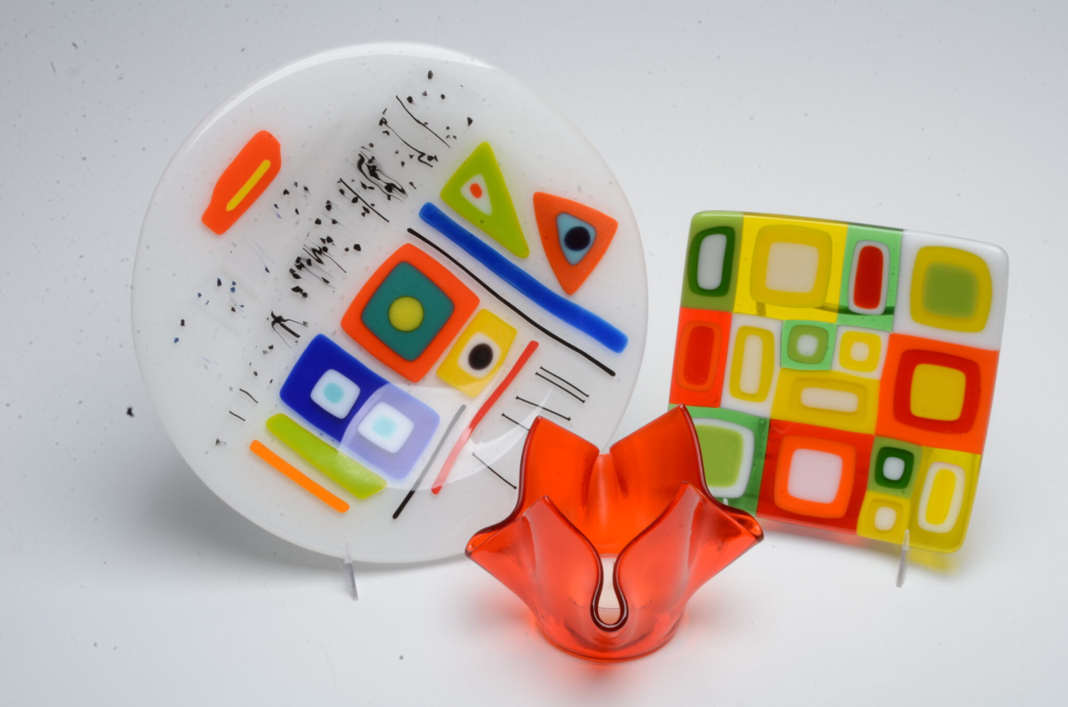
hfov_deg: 30.6
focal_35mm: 66
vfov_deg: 20.5
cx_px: 534
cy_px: 354
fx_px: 1954
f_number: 29
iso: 100
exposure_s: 1/250
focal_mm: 44
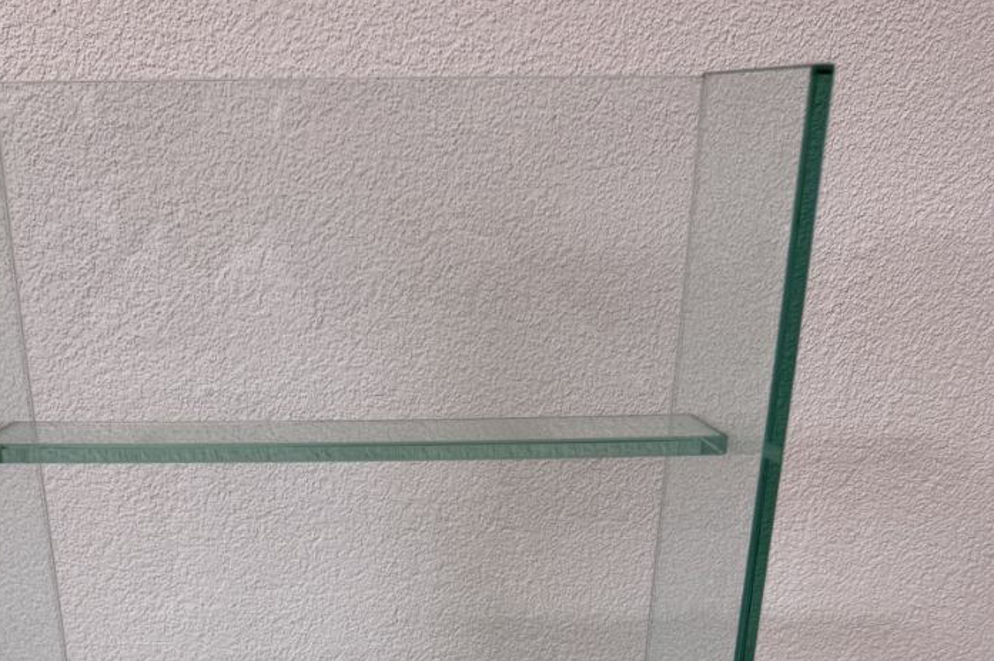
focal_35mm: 43
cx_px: 371
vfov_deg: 29.1
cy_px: 665
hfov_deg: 45.1
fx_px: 1187
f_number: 1.8
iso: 64
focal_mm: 6.8
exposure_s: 1/166
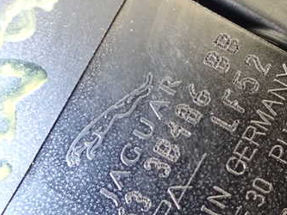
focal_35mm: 54
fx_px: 448
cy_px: 168
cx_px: 201
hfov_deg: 35.0
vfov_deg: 26.6
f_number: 2.3
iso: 1250
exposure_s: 1/30
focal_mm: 5.4
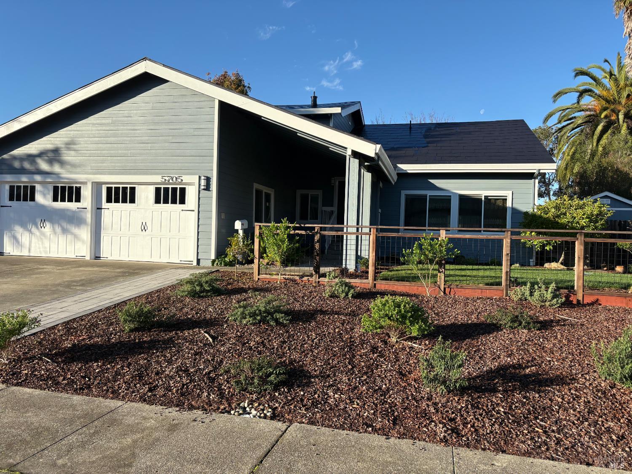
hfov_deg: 67.3
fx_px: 475
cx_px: 316
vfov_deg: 53.1
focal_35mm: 26
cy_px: 237
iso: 50
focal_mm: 5.96
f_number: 1.6
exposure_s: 1/1901
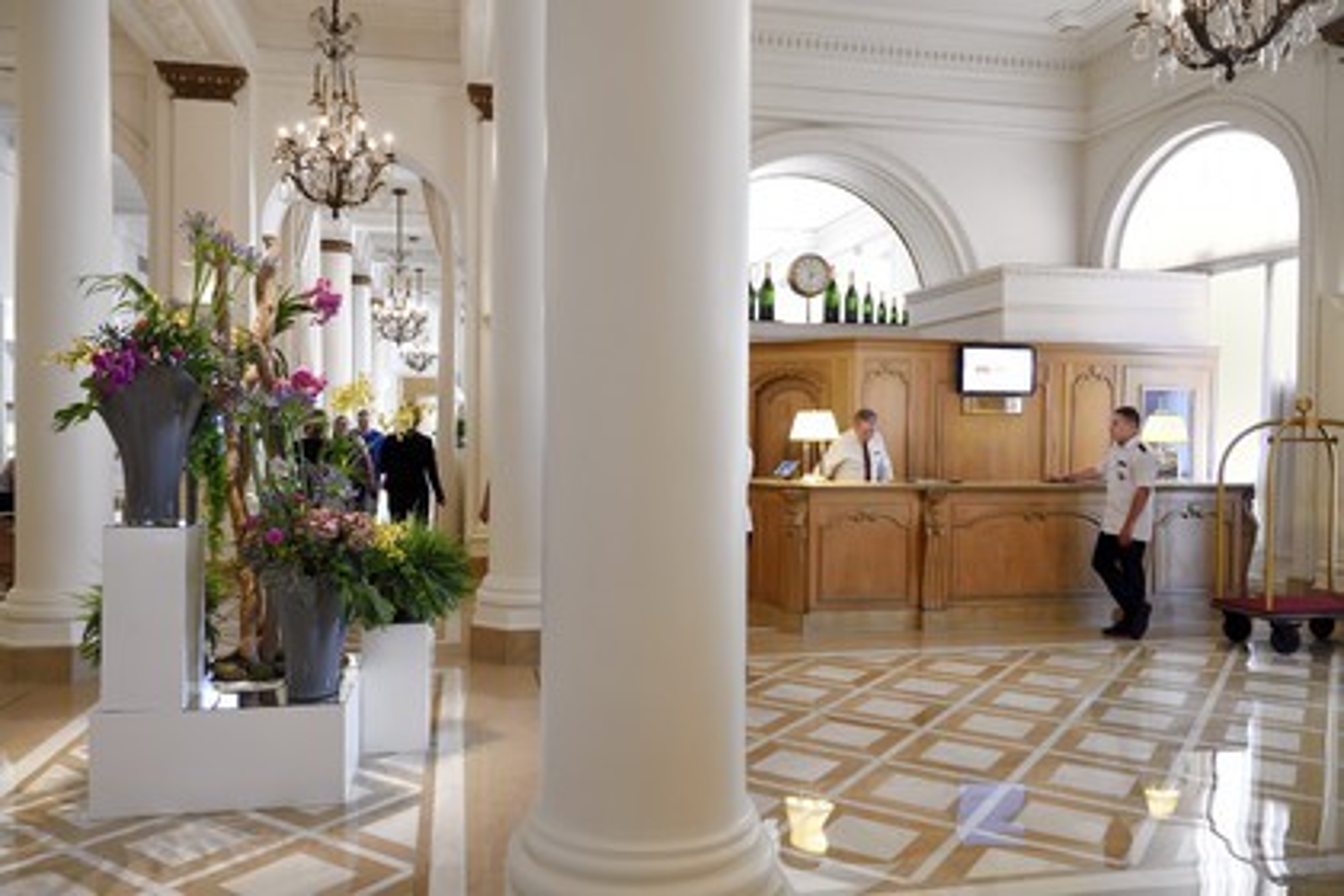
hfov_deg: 63.7
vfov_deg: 45.0
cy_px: 448
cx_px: 672
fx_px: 1083
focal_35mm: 29
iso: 1600
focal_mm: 29
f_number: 7.1
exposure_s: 1/50
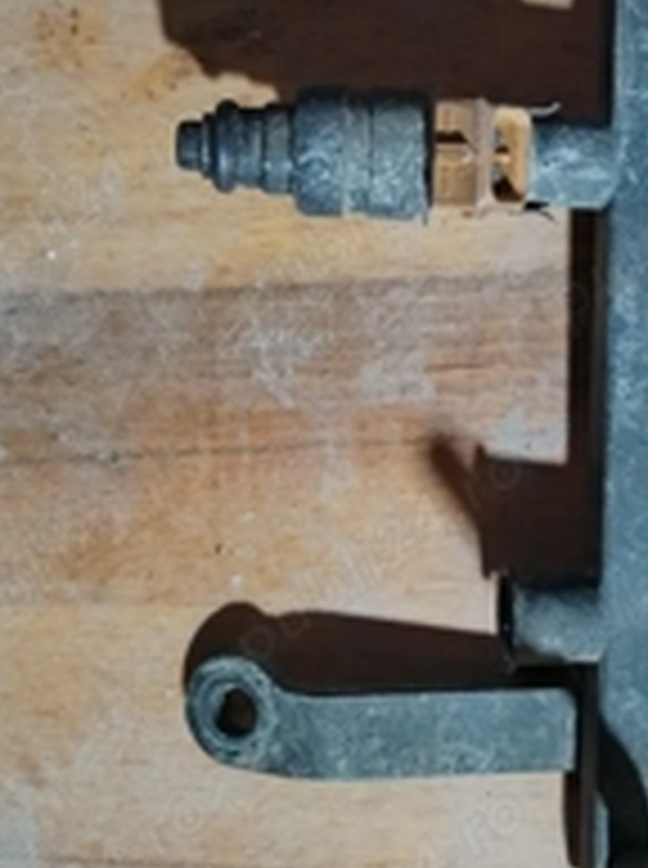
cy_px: 288
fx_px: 1352
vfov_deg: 35.3
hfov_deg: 26.4
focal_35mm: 54
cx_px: 536
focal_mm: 4.75
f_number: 1.8
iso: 188
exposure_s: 1/100
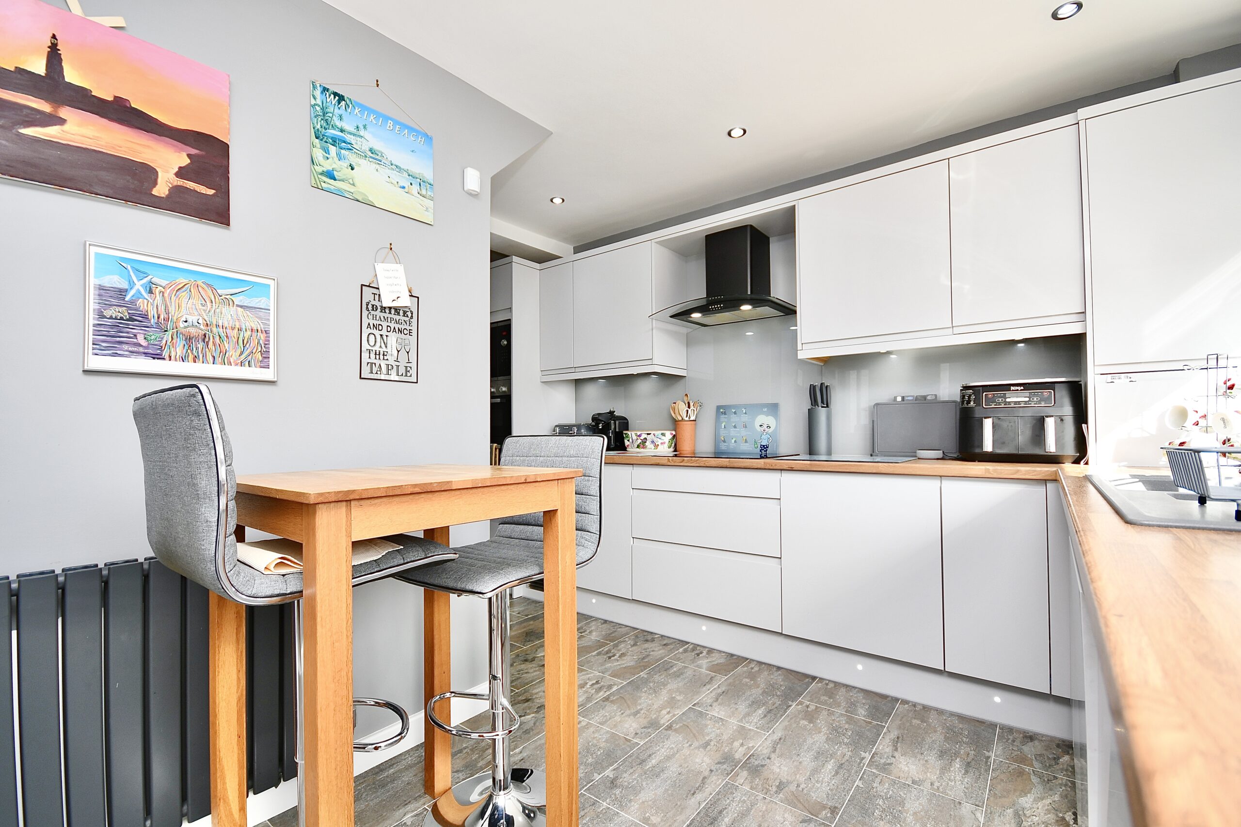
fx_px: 517
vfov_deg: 77.3
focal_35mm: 15
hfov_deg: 100.4
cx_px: 620
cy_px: 414
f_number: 4.5
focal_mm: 10
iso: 200
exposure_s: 1/80
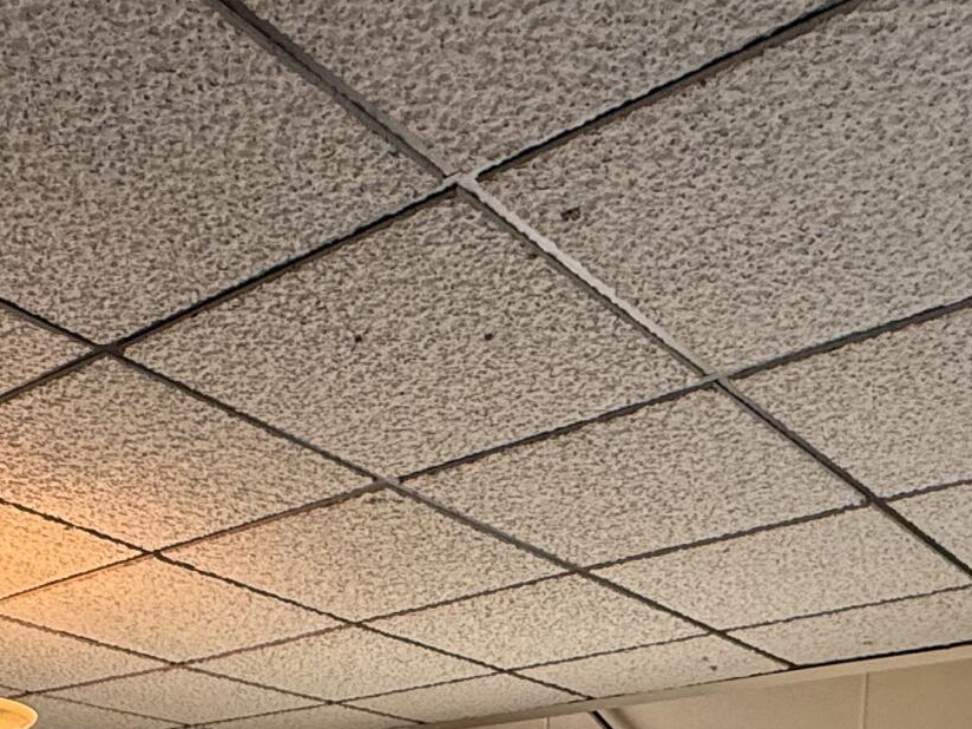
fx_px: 1432
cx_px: 393
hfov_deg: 37.4
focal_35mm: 51
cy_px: 1229
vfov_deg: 21.4
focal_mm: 2.22
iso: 160
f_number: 2.2
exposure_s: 1/120
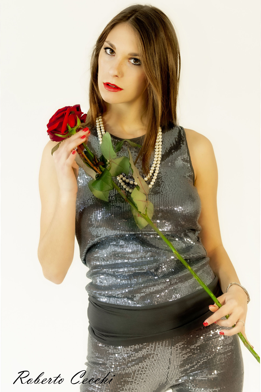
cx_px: 130
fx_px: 1308
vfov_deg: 17.1
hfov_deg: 11.4
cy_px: 196
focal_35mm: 120
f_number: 3.2
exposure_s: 1/100
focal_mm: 80
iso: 400
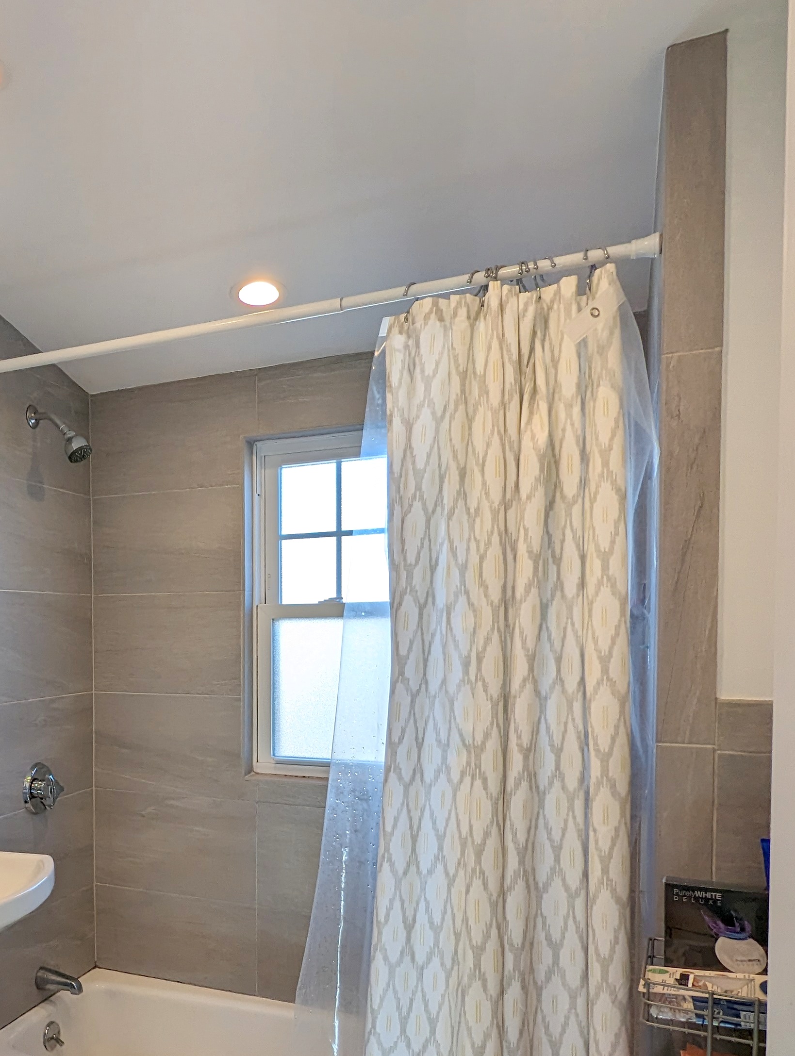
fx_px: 916
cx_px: 100
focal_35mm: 30
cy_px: 671
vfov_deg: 59.0
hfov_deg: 43.4
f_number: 2.2
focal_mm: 2.35
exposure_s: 1/190
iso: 43
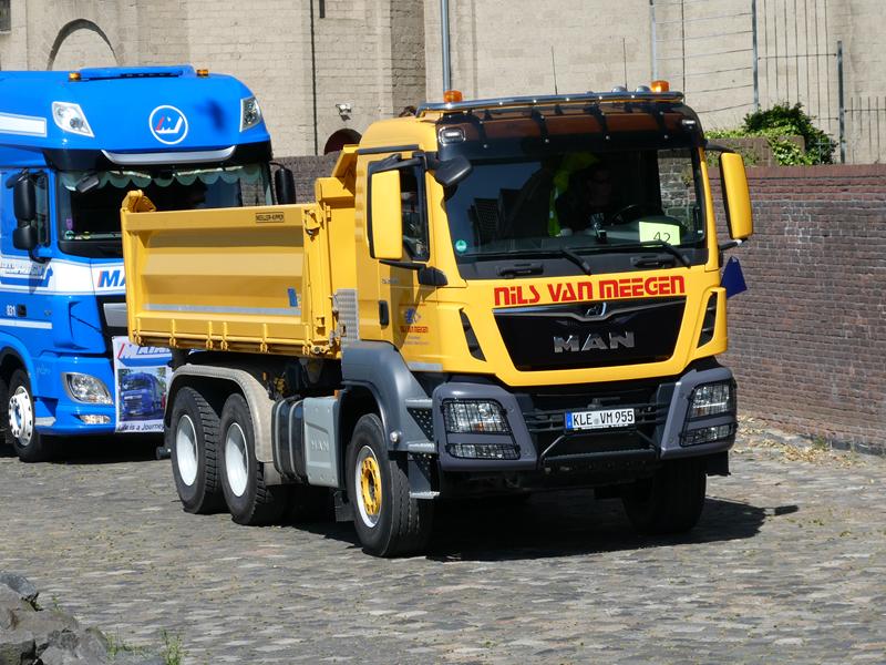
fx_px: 3865
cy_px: 332
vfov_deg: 9.8
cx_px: 443
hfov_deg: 13.1
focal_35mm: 151
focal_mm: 27.1
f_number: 5.4
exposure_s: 1/400
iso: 80
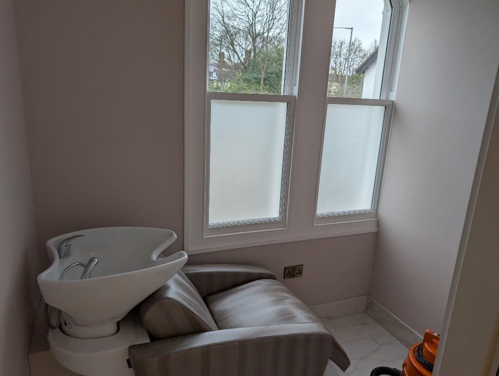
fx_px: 346
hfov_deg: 71.5
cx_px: 250
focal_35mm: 24
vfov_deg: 56.9
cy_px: 188
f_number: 1.68
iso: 23
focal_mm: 6.9
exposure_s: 1/155
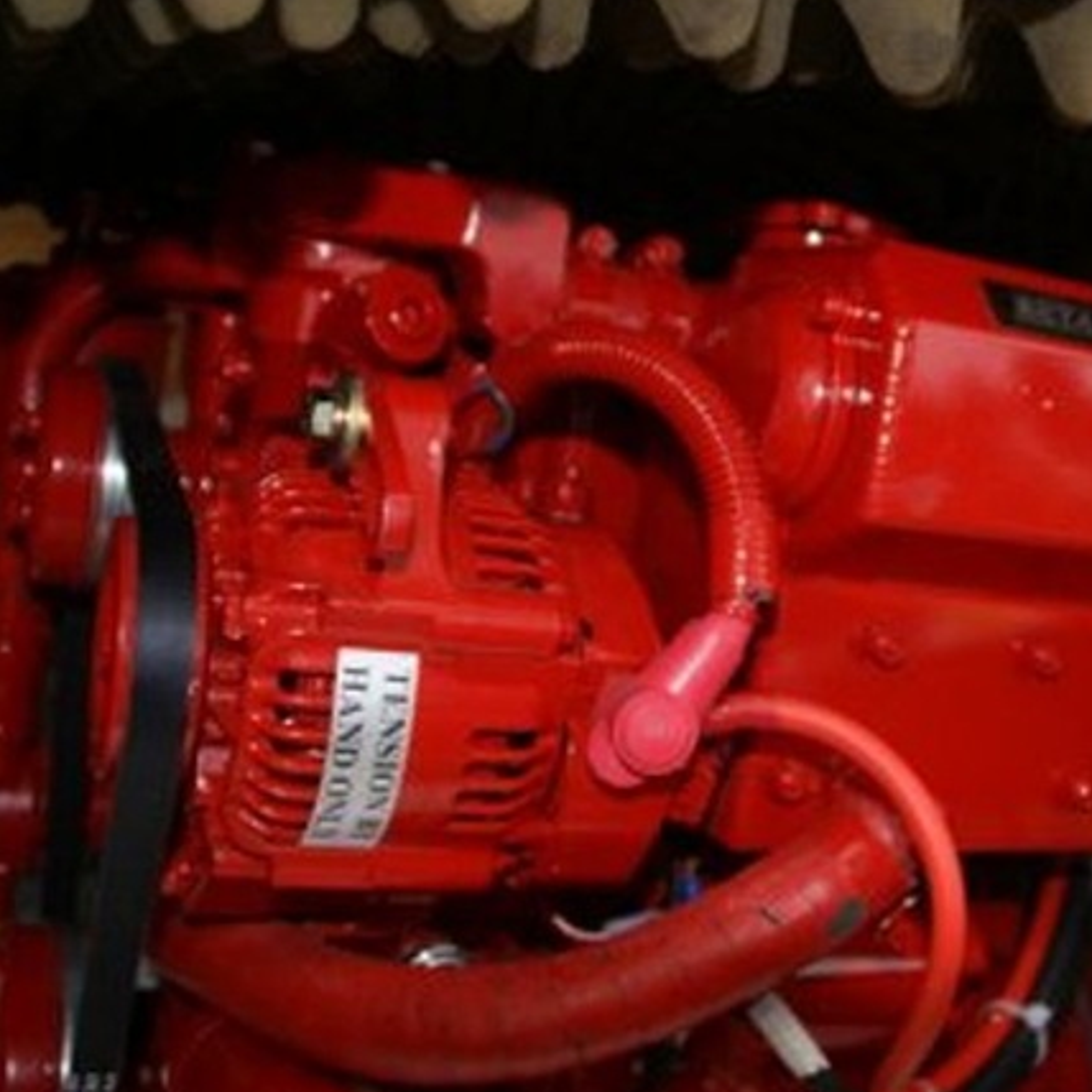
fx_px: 1535
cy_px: 589
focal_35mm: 43
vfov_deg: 39.1
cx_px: 730
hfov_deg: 38.7
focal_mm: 18
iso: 125
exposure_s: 1/80
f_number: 3.5
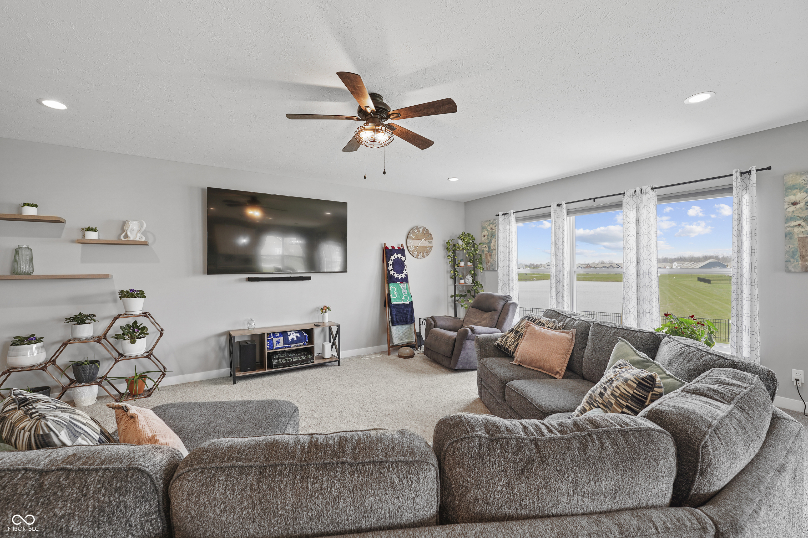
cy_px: 269
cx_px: 404
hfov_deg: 104.3
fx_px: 314
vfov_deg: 81.2
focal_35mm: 14
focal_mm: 14
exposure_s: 1/10
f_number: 5
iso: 160
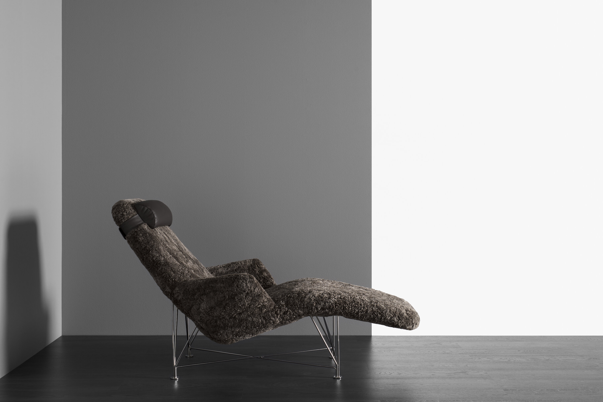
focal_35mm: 50
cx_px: 302
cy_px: 201
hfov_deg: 39.6
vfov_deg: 27.0
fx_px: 837
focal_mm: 50
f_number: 9
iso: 100
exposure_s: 1/100
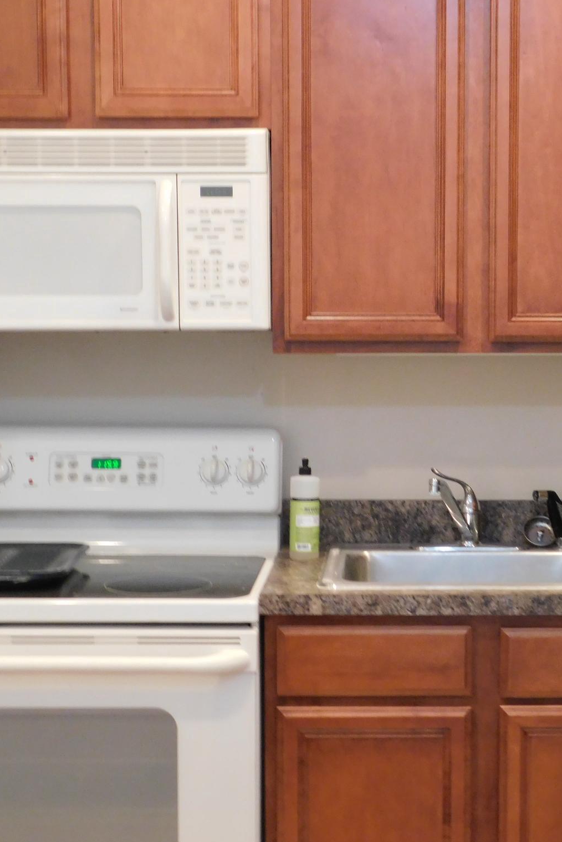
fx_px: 1475
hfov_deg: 21.4
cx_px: 397
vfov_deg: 31.9
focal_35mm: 63
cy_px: 420
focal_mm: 8
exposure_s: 1/13
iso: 400
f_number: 3.7
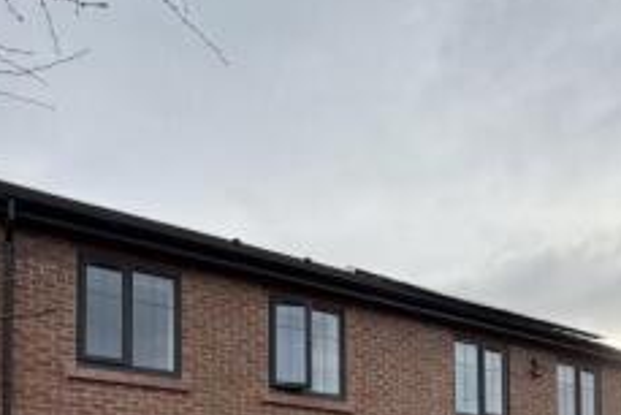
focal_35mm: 37
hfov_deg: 51.8
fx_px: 639
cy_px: 530
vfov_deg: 29.5
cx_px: 300
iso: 40
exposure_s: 1/770
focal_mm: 2.22
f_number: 2.2
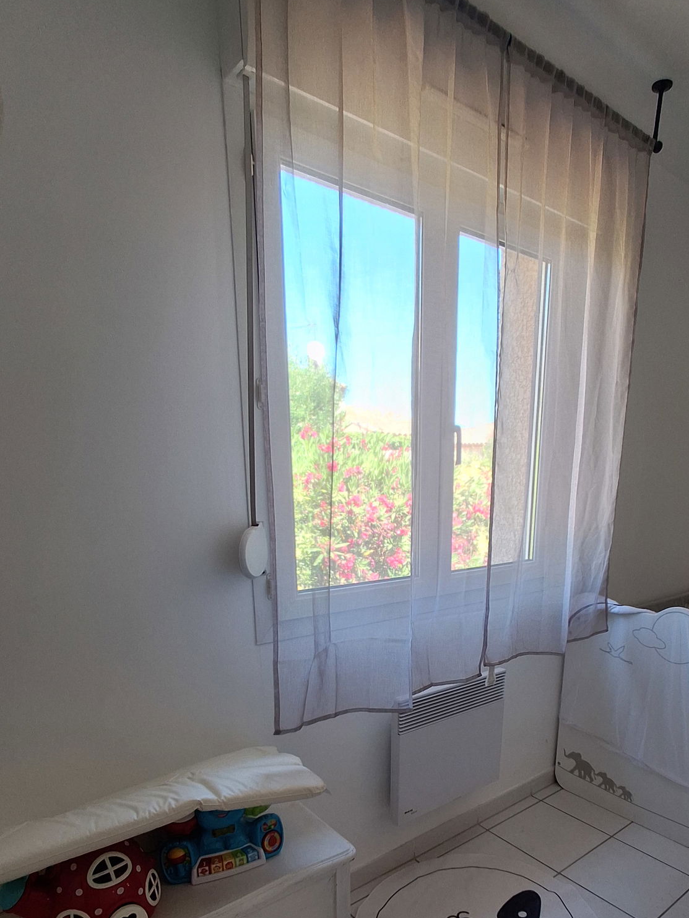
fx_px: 610
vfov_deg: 70.5
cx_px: 436
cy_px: 650
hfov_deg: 58.1
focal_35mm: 23
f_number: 2.2
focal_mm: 1.46
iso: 50
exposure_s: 1/50
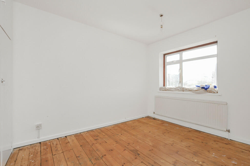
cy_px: 83
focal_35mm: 15
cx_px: 125
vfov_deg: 77.2
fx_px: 104
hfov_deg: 100.5
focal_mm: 10
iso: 250
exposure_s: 1/15
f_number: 20
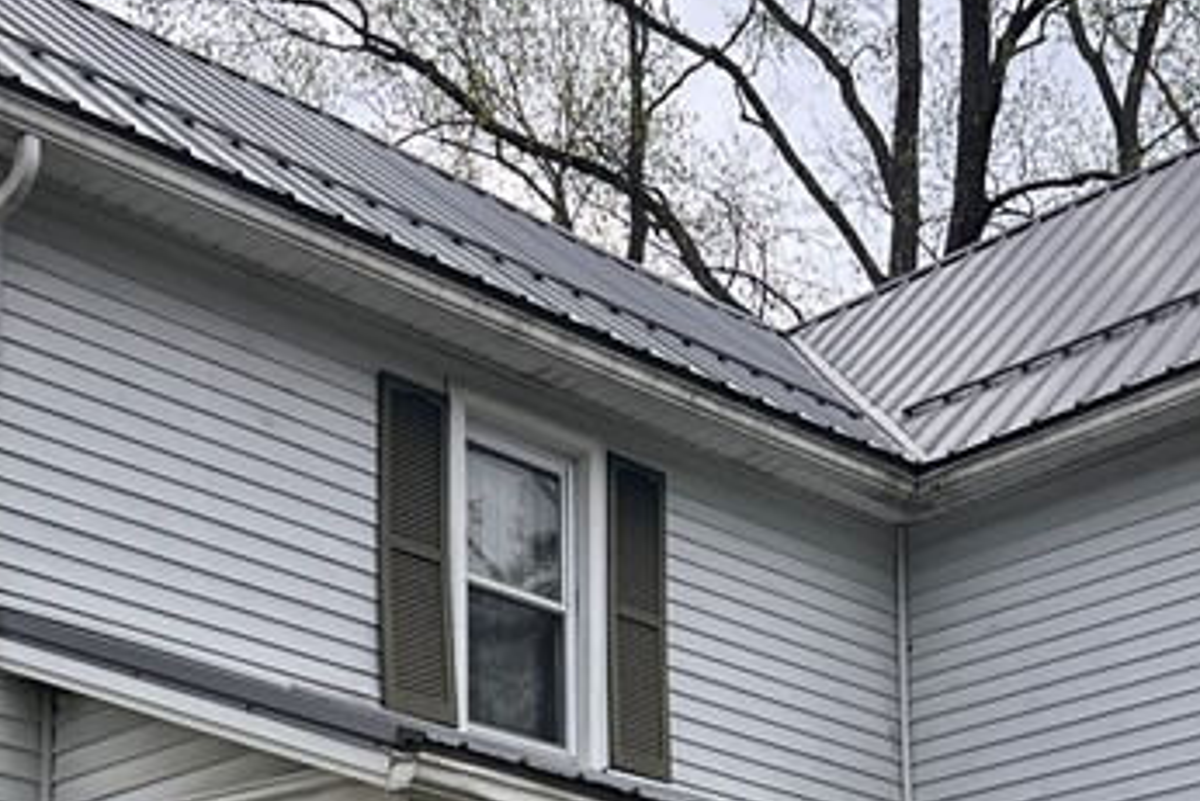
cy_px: 943
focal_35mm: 80
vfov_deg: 16.4
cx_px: 524
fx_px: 2668
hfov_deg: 25.3
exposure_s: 1/3831
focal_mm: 5.7
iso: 50
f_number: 1.5
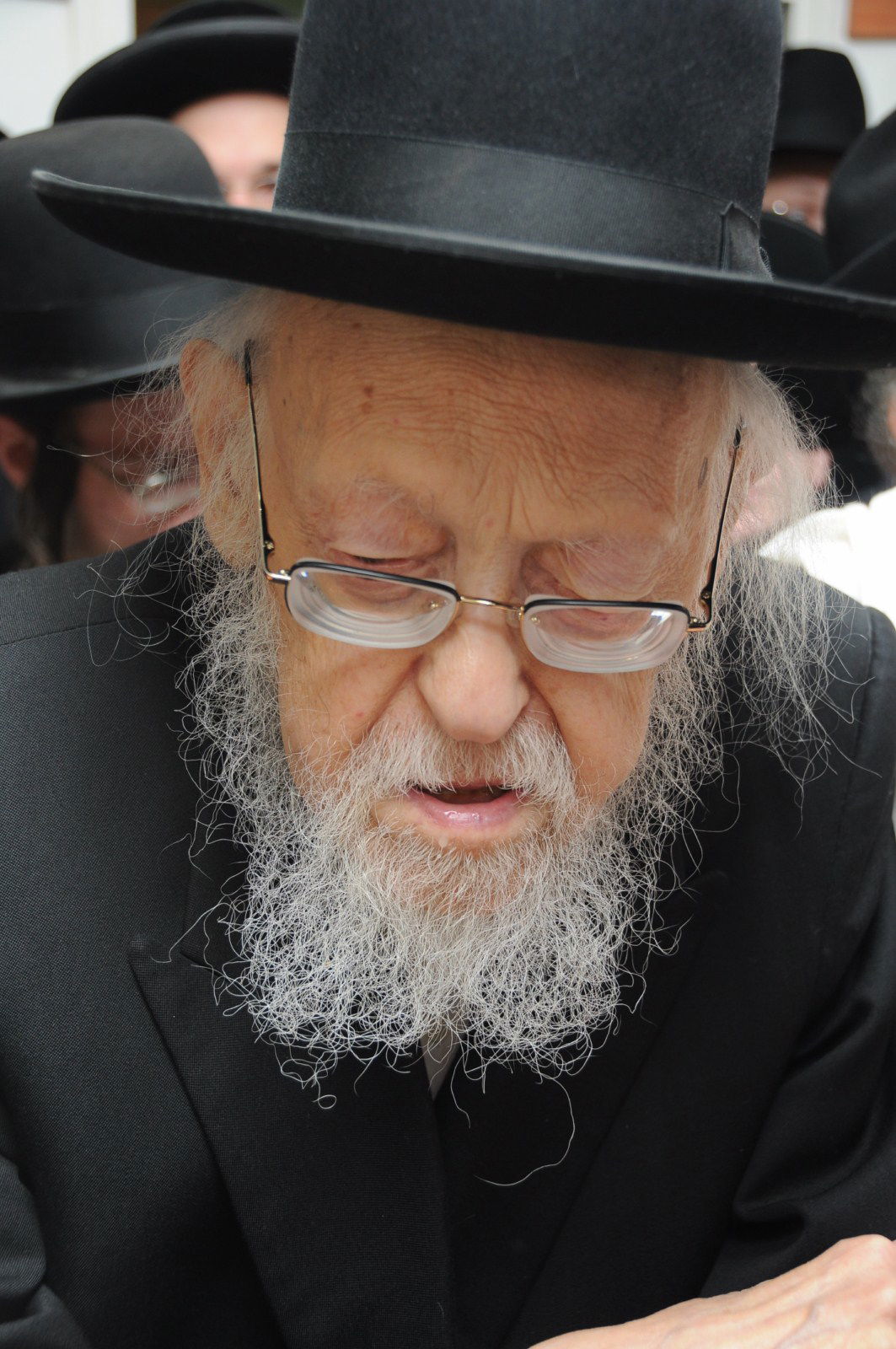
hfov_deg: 25.0
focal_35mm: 54
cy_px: 674
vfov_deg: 36.9
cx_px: 448
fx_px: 2021
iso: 400
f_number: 4.2
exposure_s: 1/160
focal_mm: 36
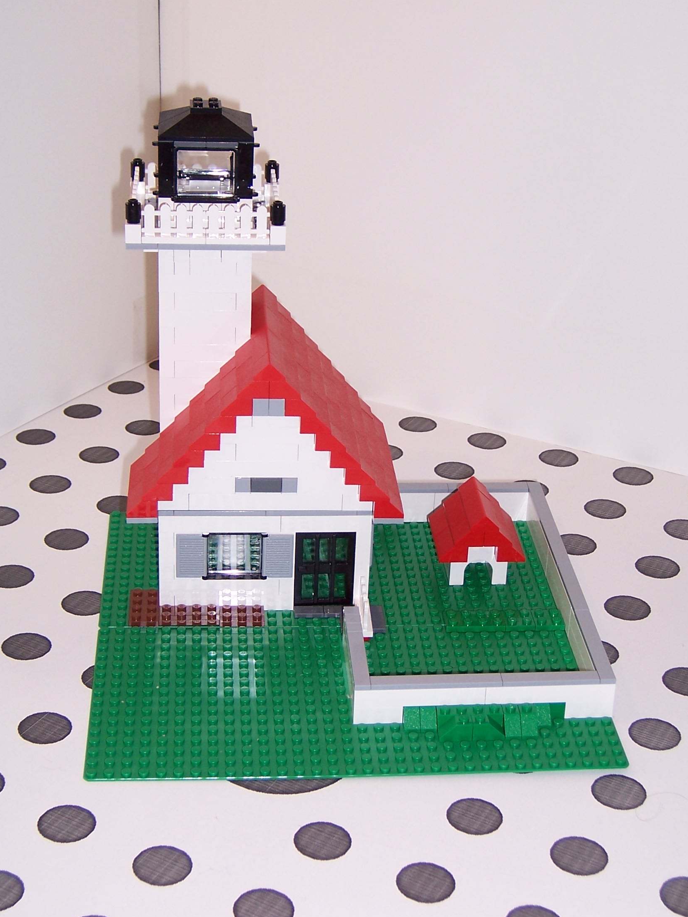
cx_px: 339
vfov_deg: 30.7
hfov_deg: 23.3
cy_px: 453
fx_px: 1669
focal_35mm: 63
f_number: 4
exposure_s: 1/90
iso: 80
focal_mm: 10
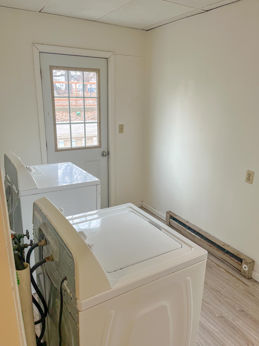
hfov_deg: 53.1
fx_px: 259
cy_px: 173
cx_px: 130
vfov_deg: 67.3
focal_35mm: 26
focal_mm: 5.1
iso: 80
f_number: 1.6
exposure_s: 1/60
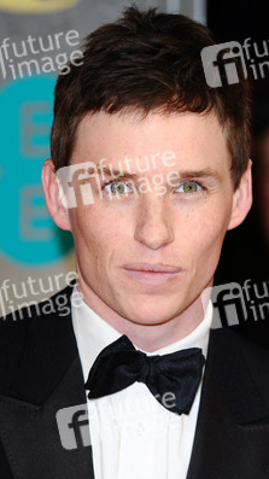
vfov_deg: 8.8
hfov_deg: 4.9
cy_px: 240
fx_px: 3117
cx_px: 154
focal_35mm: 246
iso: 320
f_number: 4.5
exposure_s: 1/250
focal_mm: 155
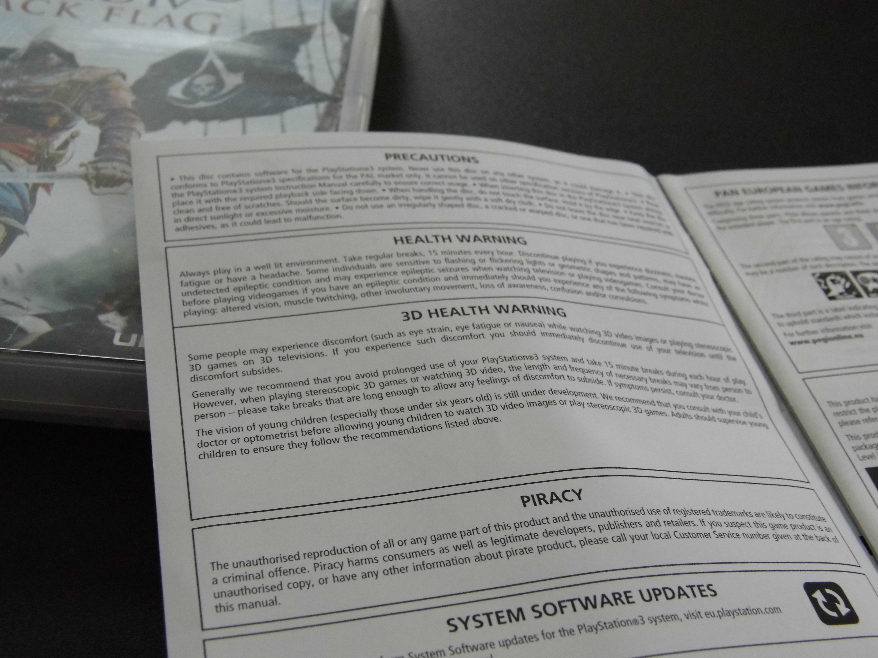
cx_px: 439
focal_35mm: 43
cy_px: 329
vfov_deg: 33.6
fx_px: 1091
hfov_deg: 43.9
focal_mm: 7.7
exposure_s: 1/20
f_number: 3.5
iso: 400
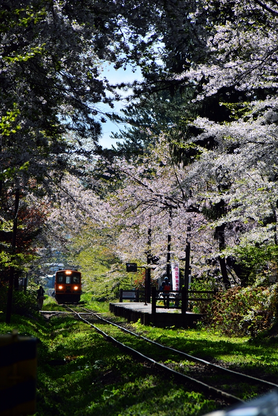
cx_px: 139
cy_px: 208
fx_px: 3472
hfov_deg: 4.6
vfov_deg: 6.9
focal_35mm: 300
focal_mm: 300
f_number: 13
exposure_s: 1/640
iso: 400
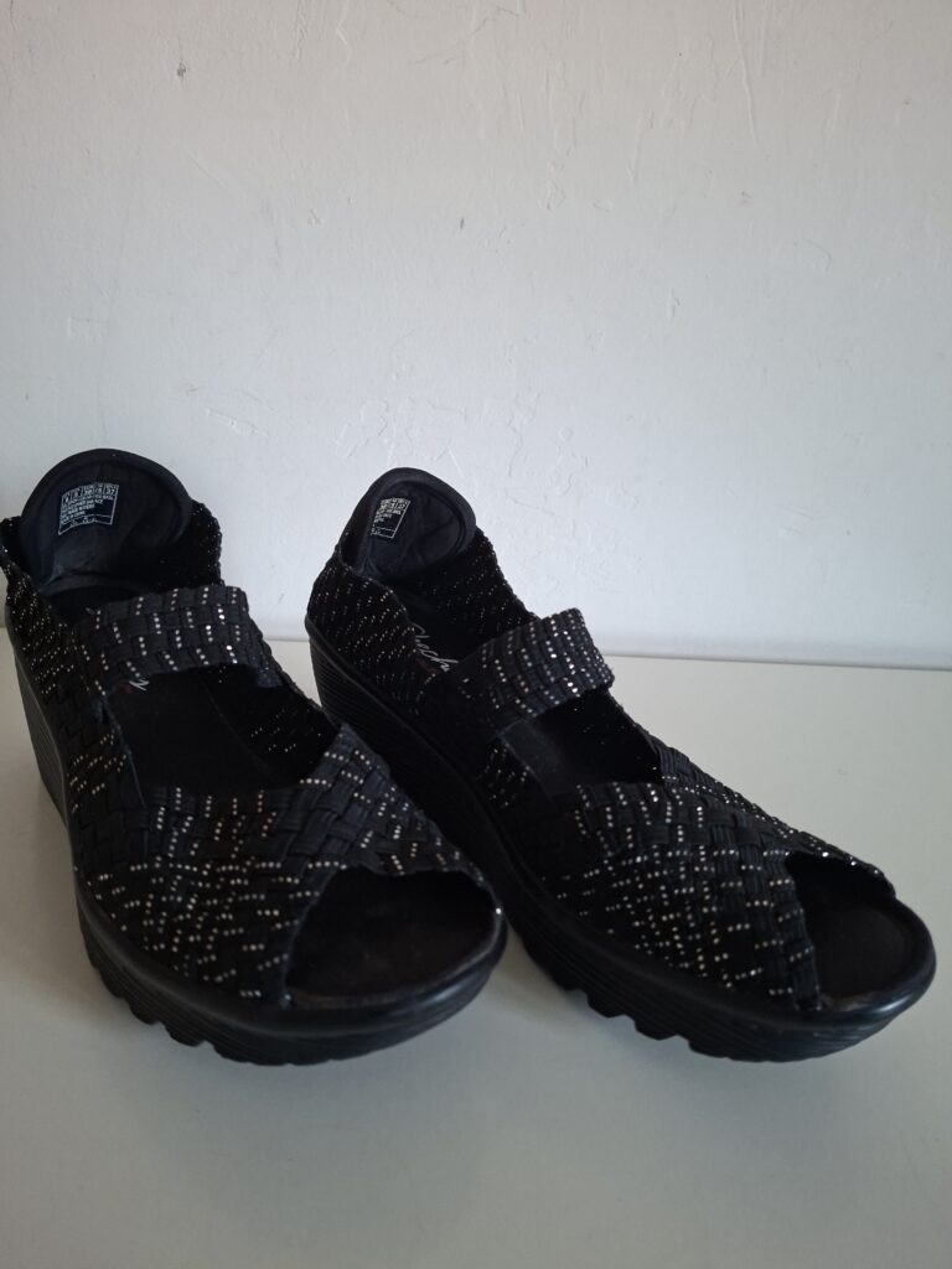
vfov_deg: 73.9
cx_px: 476
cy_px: 634
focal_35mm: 23
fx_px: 843
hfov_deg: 58.9
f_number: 1.8
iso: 320
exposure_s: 1/50
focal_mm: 5.54
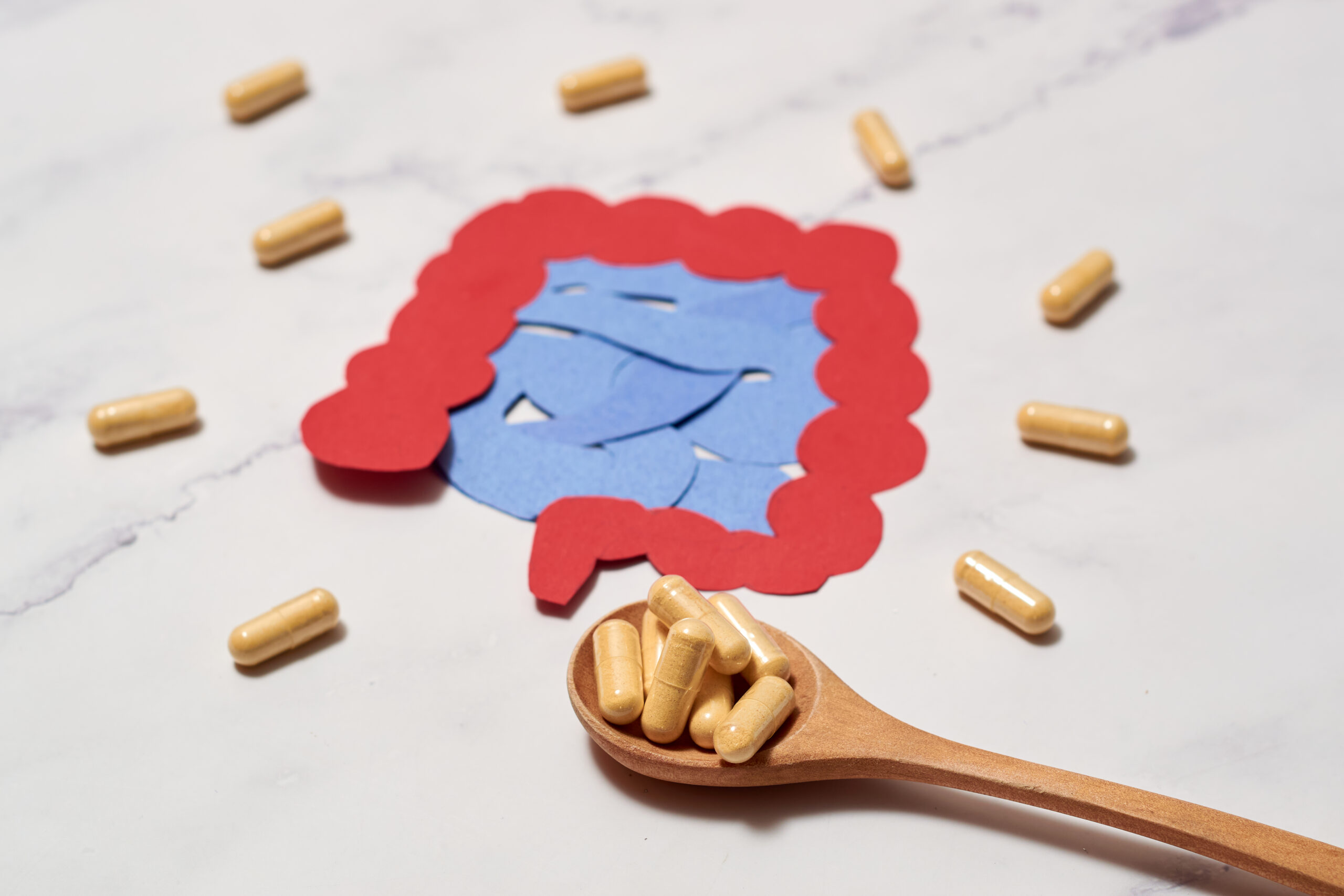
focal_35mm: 75
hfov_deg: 27.0
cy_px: 448
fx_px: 2800
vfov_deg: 18.2
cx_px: 672
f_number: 5.6
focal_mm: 50
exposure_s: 1/125
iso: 100
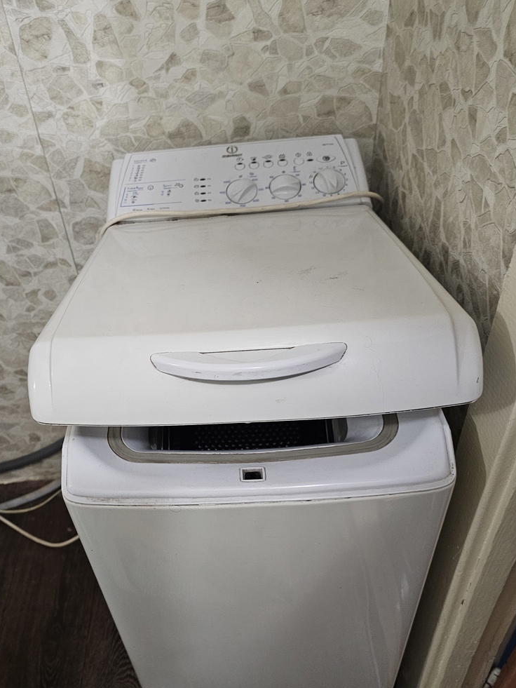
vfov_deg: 60.0
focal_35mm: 30
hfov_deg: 46.3
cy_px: 342
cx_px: 186
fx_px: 596
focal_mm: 6.3
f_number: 1.7
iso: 640
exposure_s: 1/50
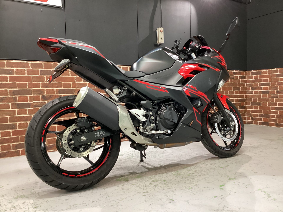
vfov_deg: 45.4
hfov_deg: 58.4
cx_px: 142
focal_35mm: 31
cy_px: 106
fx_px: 253
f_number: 2.4
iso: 400
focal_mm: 3.3
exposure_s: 1/40
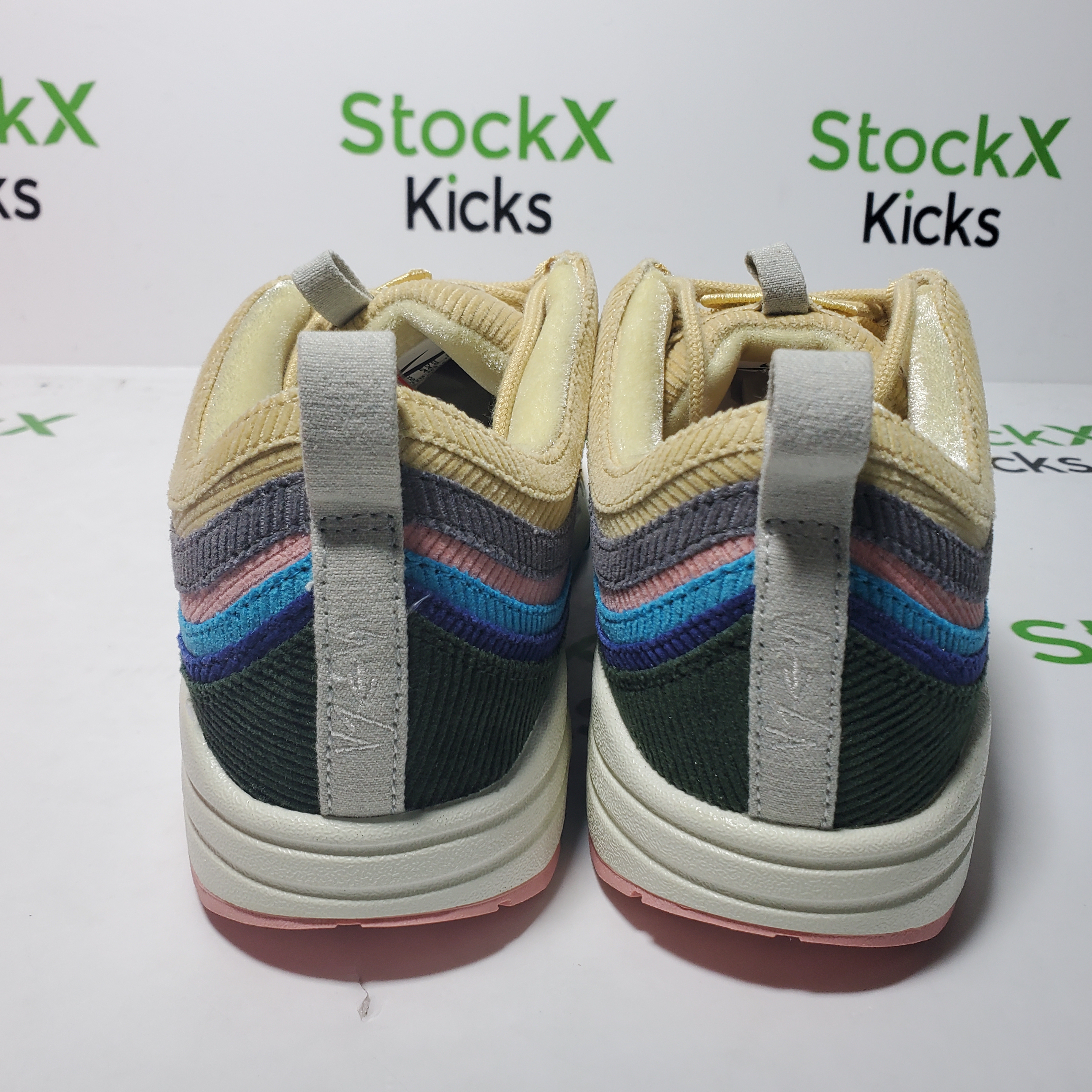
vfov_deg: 52.5
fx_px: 1106
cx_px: 574
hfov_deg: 52.5
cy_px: 551
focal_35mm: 31
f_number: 2.4
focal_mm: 4.3
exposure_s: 1/190
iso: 50
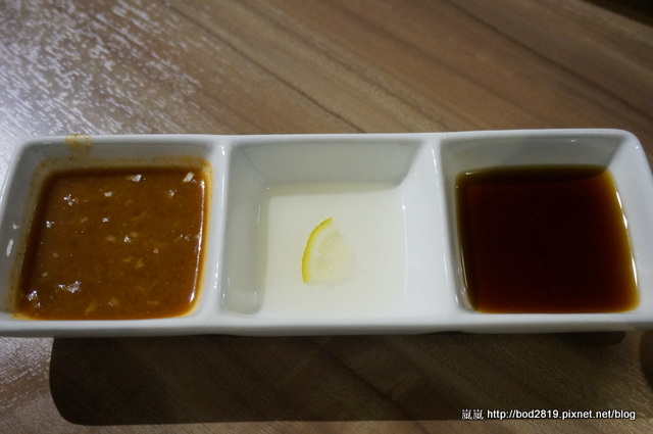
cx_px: 326
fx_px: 707
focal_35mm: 39
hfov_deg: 49.6
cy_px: 217
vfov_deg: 34.1
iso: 2500
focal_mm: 26
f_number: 4.5
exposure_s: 1/60
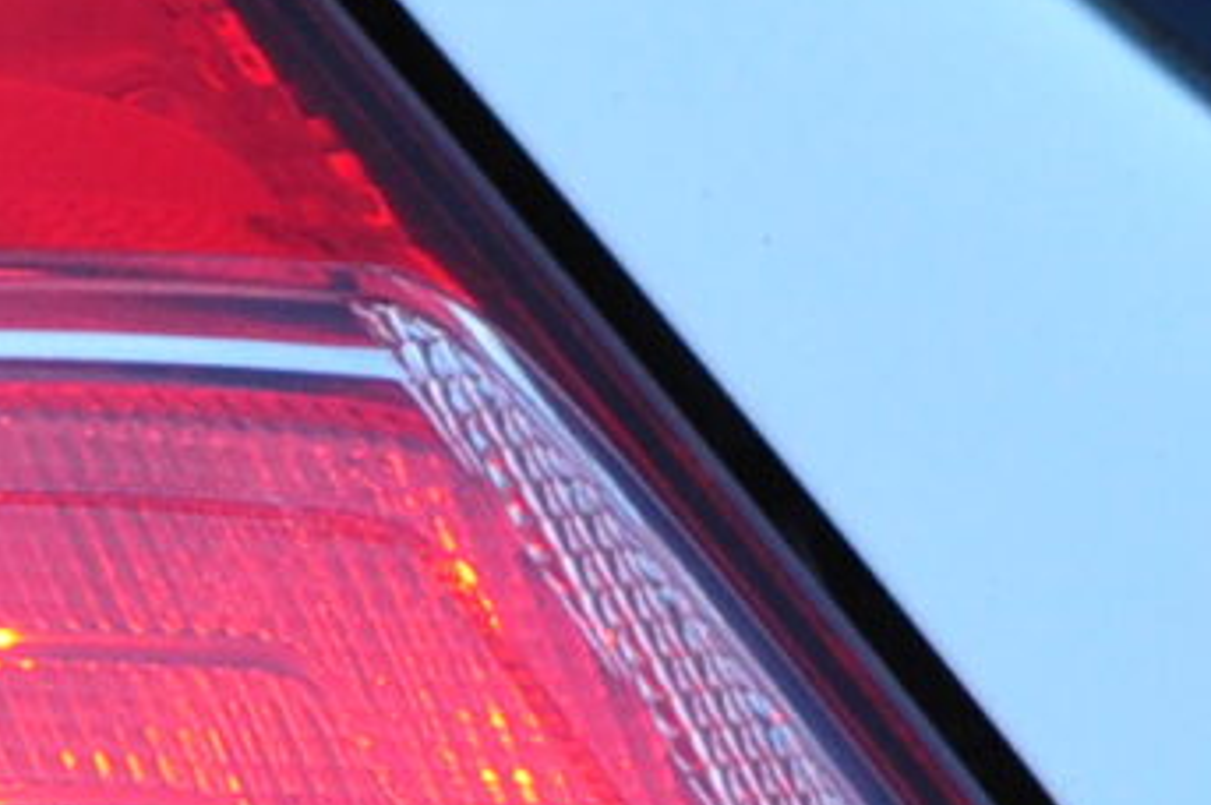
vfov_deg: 2.7
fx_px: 16928
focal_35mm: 504
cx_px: -201
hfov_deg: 4.1
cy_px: 861
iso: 500
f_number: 5.6
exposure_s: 1/200
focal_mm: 45
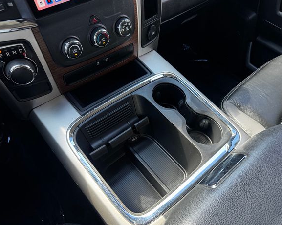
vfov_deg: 54.9
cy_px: 114
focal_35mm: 26
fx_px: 217
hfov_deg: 66.0
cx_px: 150
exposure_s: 1/121
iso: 200
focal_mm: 6.76
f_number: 1.78
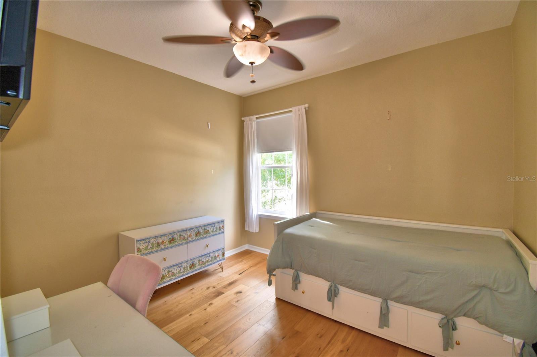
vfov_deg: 77.3
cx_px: 268
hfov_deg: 100.4
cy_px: 178
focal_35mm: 15
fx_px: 224
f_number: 4.5
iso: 220
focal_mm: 10
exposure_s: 1/30
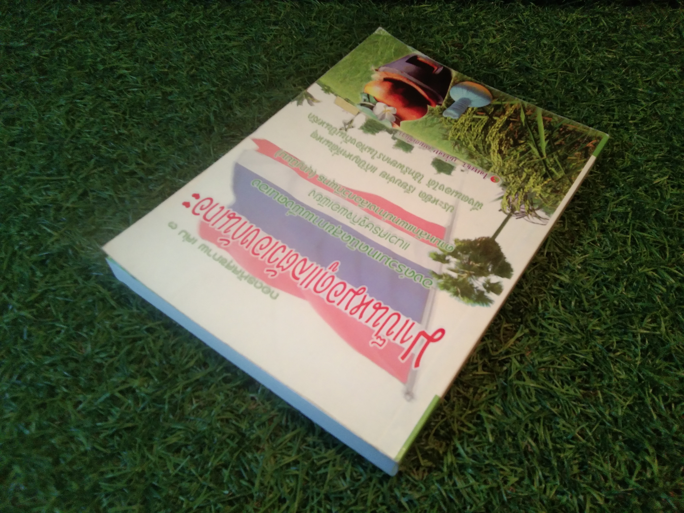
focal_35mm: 30
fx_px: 593
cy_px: 256
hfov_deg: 60.0
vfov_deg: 46.8
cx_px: 342
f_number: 2.2
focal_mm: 3.65
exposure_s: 1/25
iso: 455
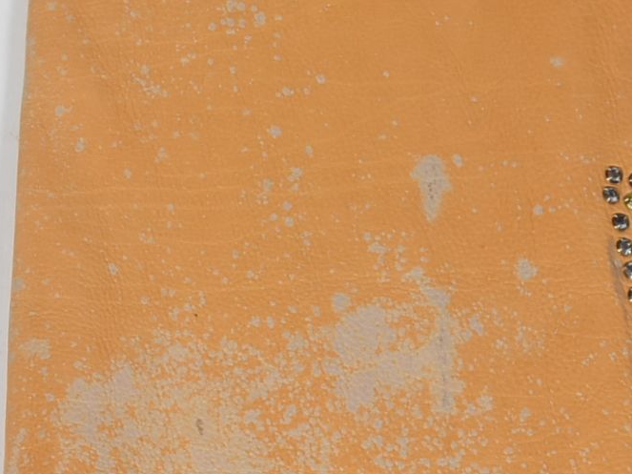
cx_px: -45
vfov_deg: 5.0
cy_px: 633
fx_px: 5352
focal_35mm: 293
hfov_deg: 6.7
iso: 200
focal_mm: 45
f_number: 10
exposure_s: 1/125
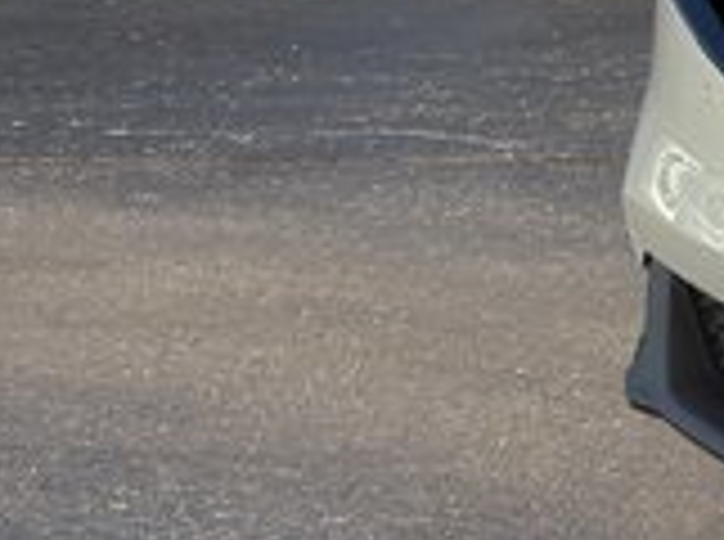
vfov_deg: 9.5
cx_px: 1992
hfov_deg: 10.3
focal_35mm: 153
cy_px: -207
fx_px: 3193
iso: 64
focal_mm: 6.76
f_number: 1.78
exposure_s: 1/2445
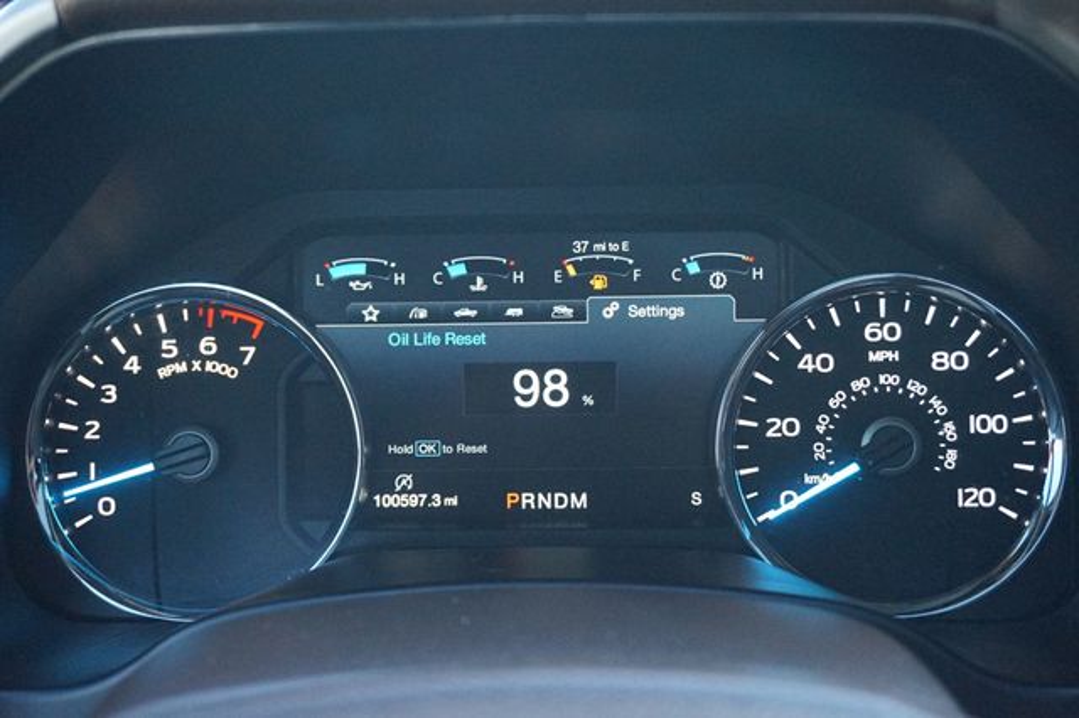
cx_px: 540
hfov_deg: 45.0
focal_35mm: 44
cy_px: 359
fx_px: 1303
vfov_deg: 30.8
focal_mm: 29
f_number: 4.5
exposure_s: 1/125
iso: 3200
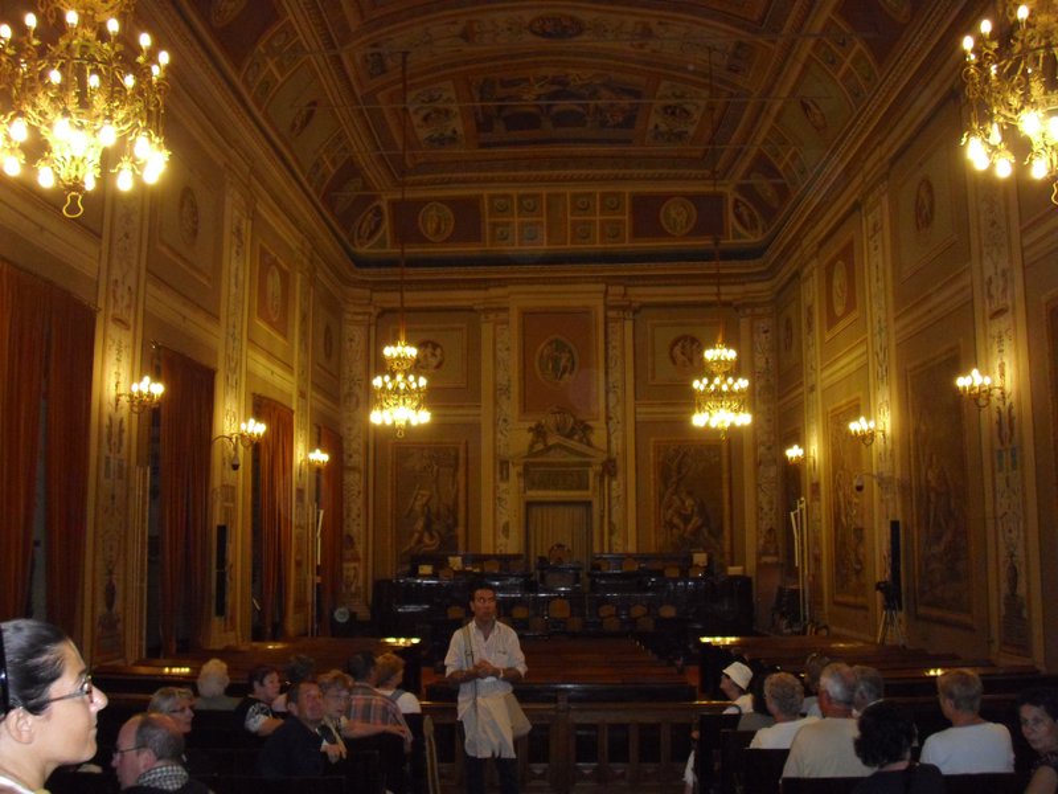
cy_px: 397
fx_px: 1161
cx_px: 529
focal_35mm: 38
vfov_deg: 37.7
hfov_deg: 49.0
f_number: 2.8
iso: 400
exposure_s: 1/60
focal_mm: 6.2
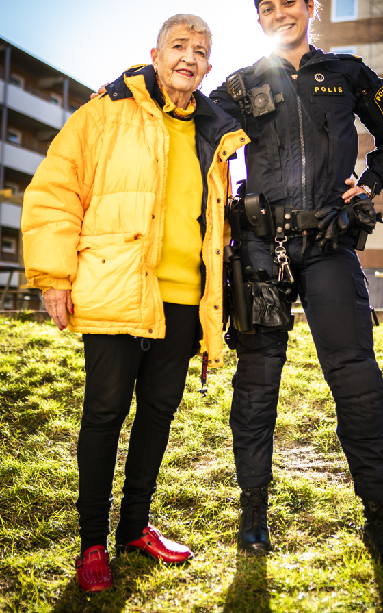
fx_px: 718
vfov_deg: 46.2
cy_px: 295
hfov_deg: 29.8
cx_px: 232
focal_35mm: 43
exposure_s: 1/2000
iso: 100
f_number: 1.4
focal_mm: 24
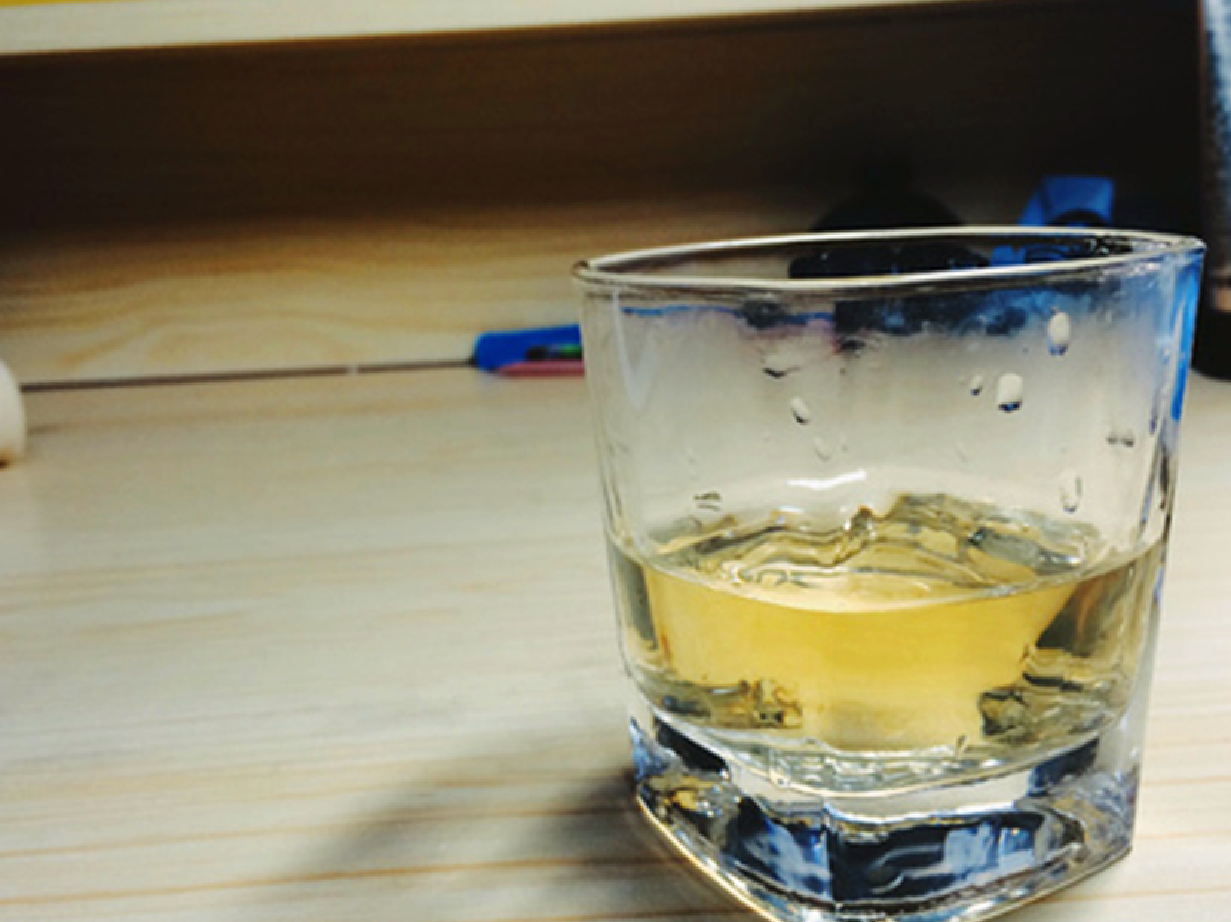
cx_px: 578
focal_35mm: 35
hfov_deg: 52.6
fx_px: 1244
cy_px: 478
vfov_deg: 40.7
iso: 40
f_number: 2.2
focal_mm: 4.15
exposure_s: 1/33
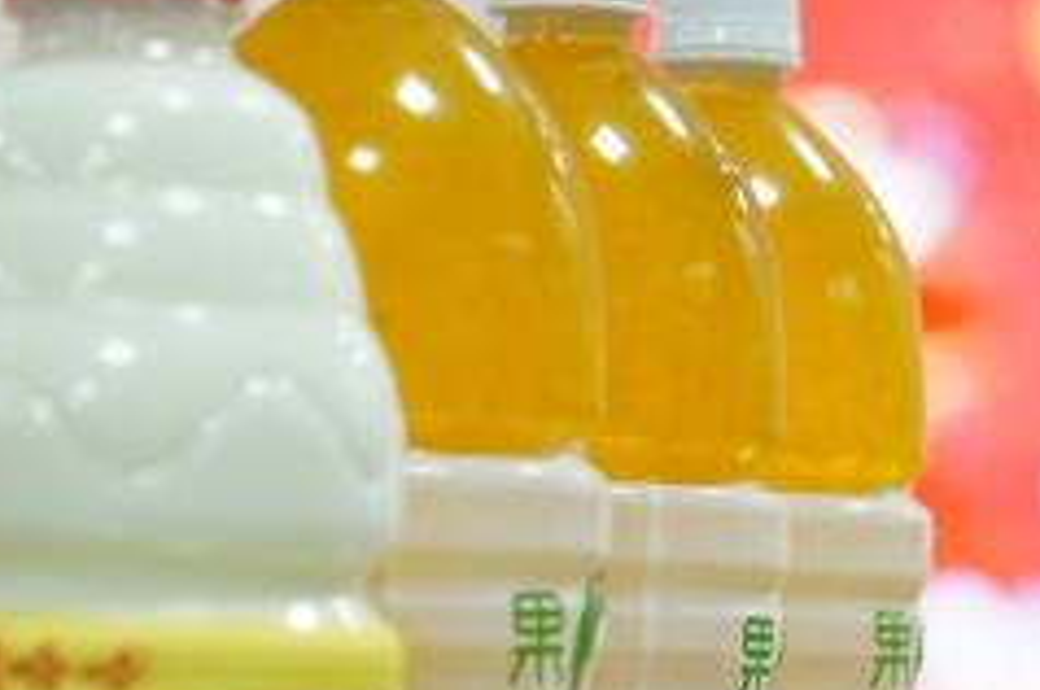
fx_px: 5279
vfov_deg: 7.5
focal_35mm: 183
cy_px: 655
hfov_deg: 11.3
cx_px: 537
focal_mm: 58
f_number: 2.8
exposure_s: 1/250
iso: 2000
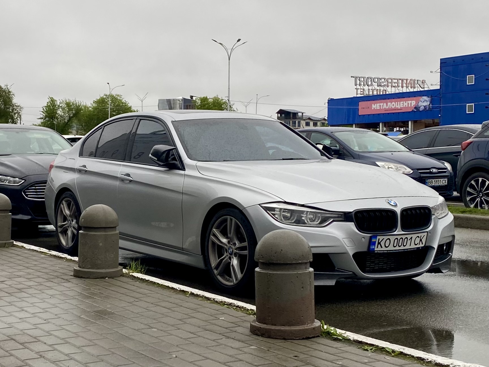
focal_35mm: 26
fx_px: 367
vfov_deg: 53.1
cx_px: 244
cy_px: 184
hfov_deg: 67.3
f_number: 1.8
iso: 32
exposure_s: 1/132
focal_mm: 4.25
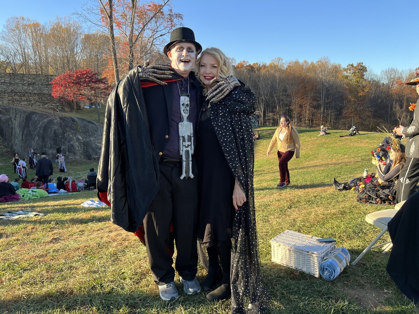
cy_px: 157
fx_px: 315
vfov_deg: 53.1
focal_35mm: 26
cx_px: 210
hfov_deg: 67.3
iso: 50
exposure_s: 1/714
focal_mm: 5.7
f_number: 1.5
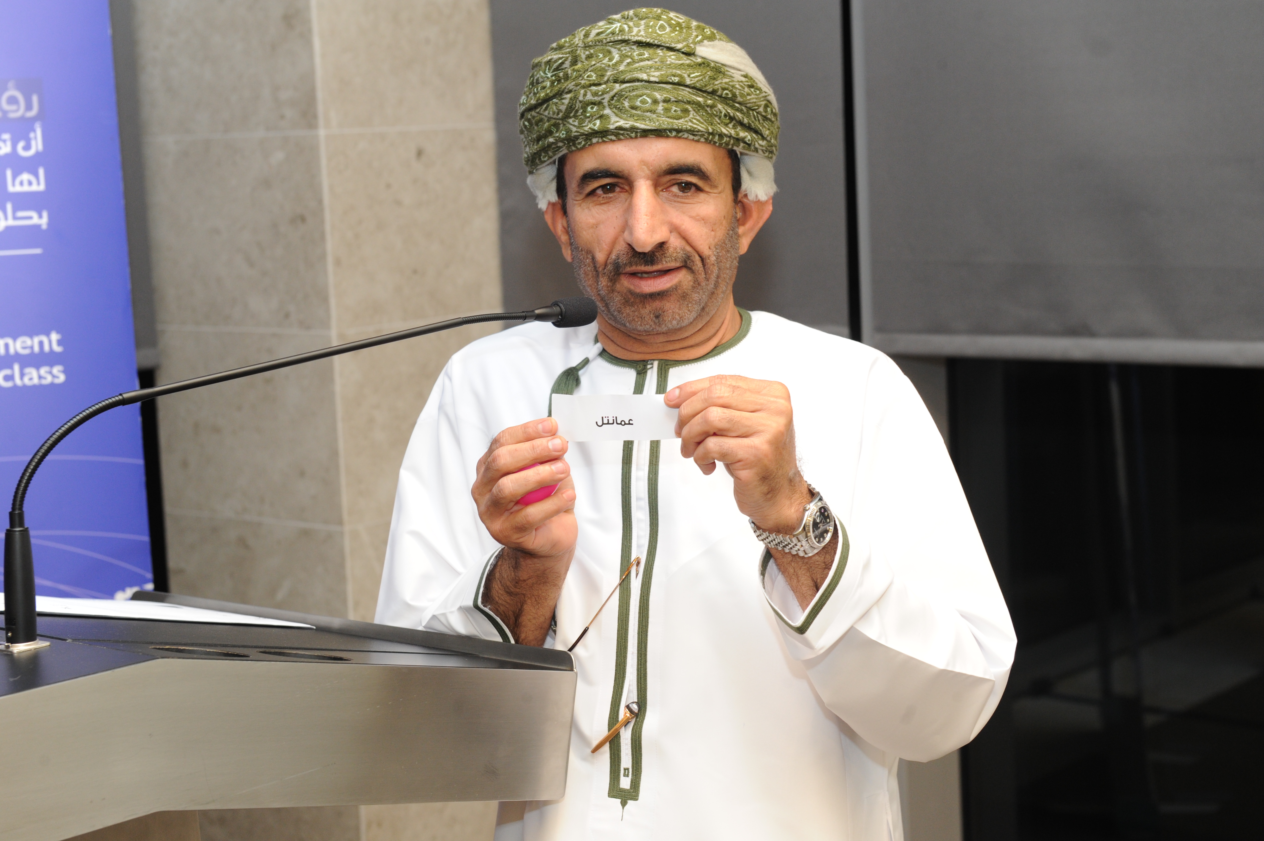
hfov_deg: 28.9
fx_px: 2456
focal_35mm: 70
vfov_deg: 19.4
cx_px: 632
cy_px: 420
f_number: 6.3
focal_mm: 70
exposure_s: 1/125
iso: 1600
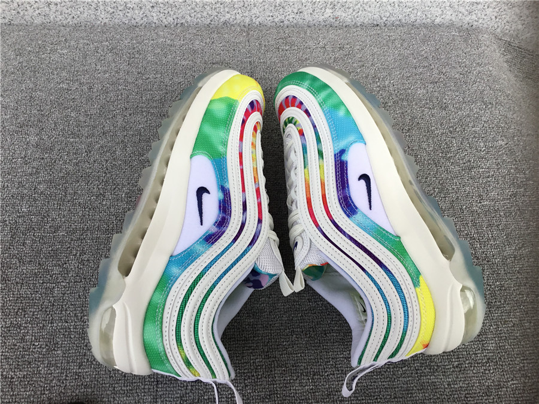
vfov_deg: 45.4
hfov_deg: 58.4
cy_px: 202
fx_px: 483
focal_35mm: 31
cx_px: 270
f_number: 2.4
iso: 25
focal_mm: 3.3
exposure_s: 1/326
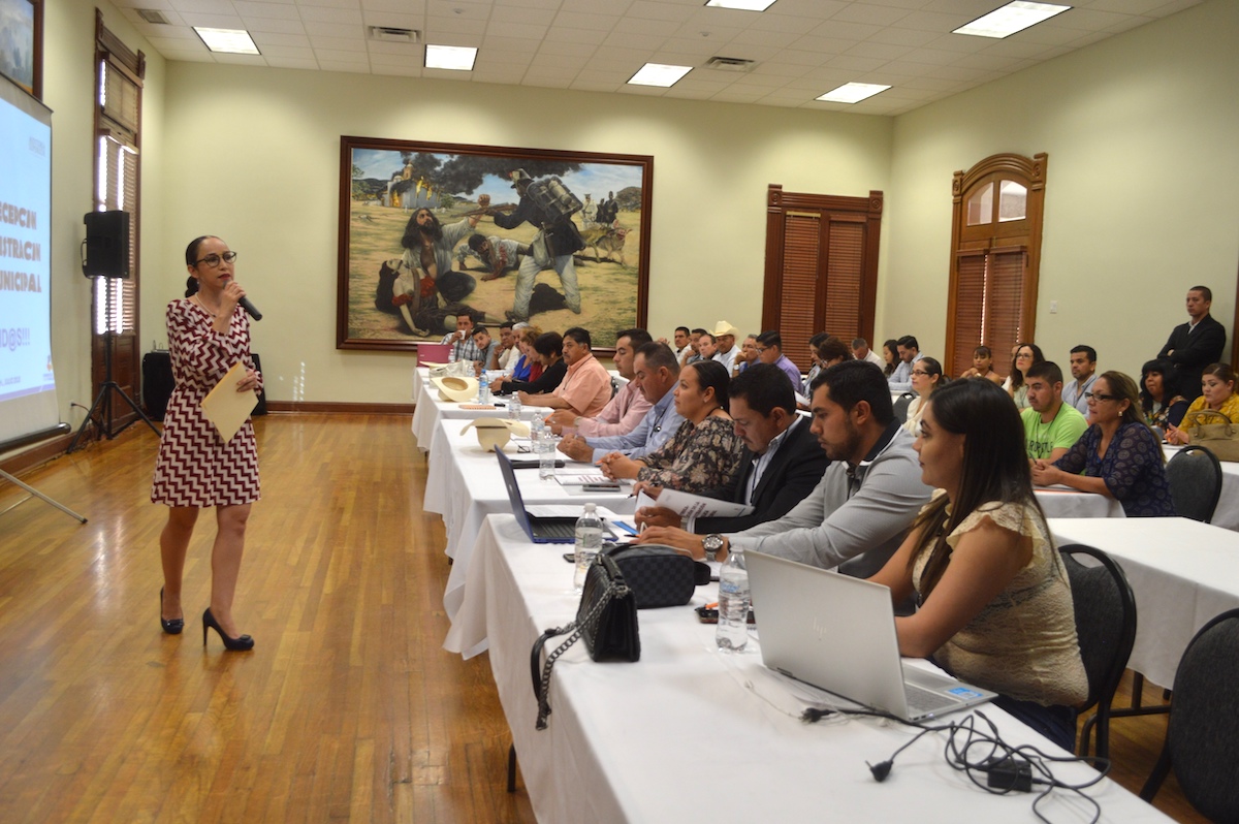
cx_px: 620
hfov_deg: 62.0
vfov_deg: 43.5
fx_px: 1032
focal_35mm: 30
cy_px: 412
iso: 400
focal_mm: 20
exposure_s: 1/60
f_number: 4
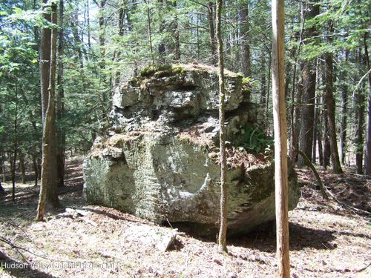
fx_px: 407
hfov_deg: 49.0
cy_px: 139
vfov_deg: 37.7
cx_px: 186
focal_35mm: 38
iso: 140
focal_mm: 6.3
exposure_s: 1/250
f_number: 2.8
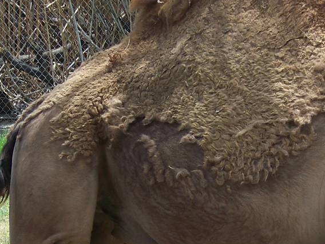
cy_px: 247
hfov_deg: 6.0
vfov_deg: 4.5
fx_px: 3070
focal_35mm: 327
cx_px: 371
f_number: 3.2
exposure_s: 1/400
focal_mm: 19.3
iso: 64
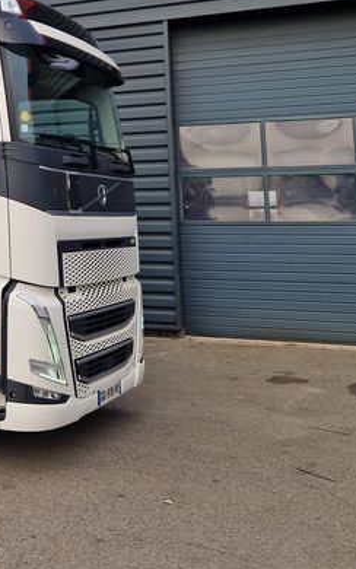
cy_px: 136
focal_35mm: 50
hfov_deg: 23.3
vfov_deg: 39.1
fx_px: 776
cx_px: -89
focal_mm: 5.4
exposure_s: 1/3058
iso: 50
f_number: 1.8
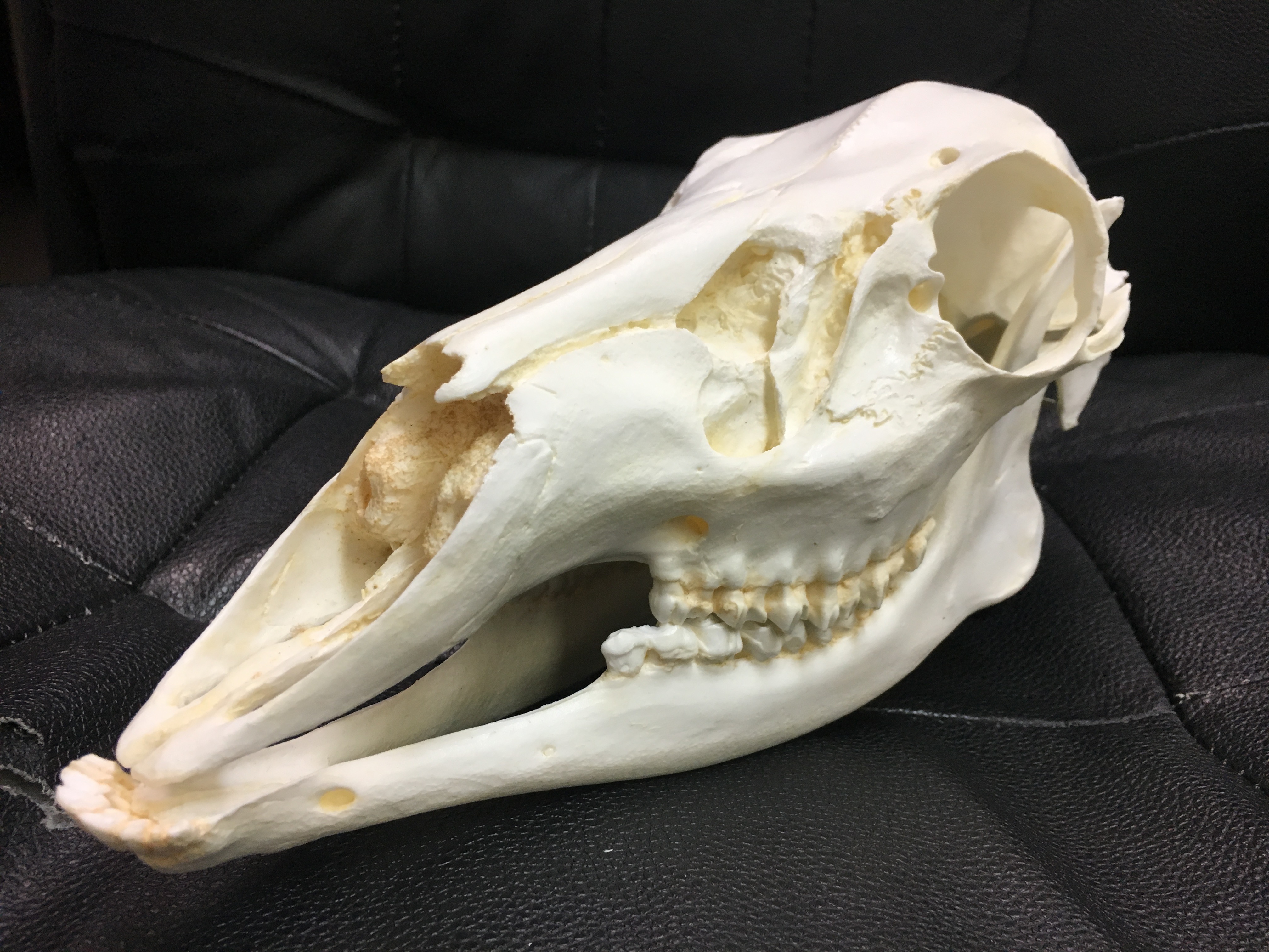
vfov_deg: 48.2
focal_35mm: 29
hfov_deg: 61.7
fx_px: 1063
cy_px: 476
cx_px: 634
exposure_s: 1/30
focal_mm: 4.15
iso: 40
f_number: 2.2
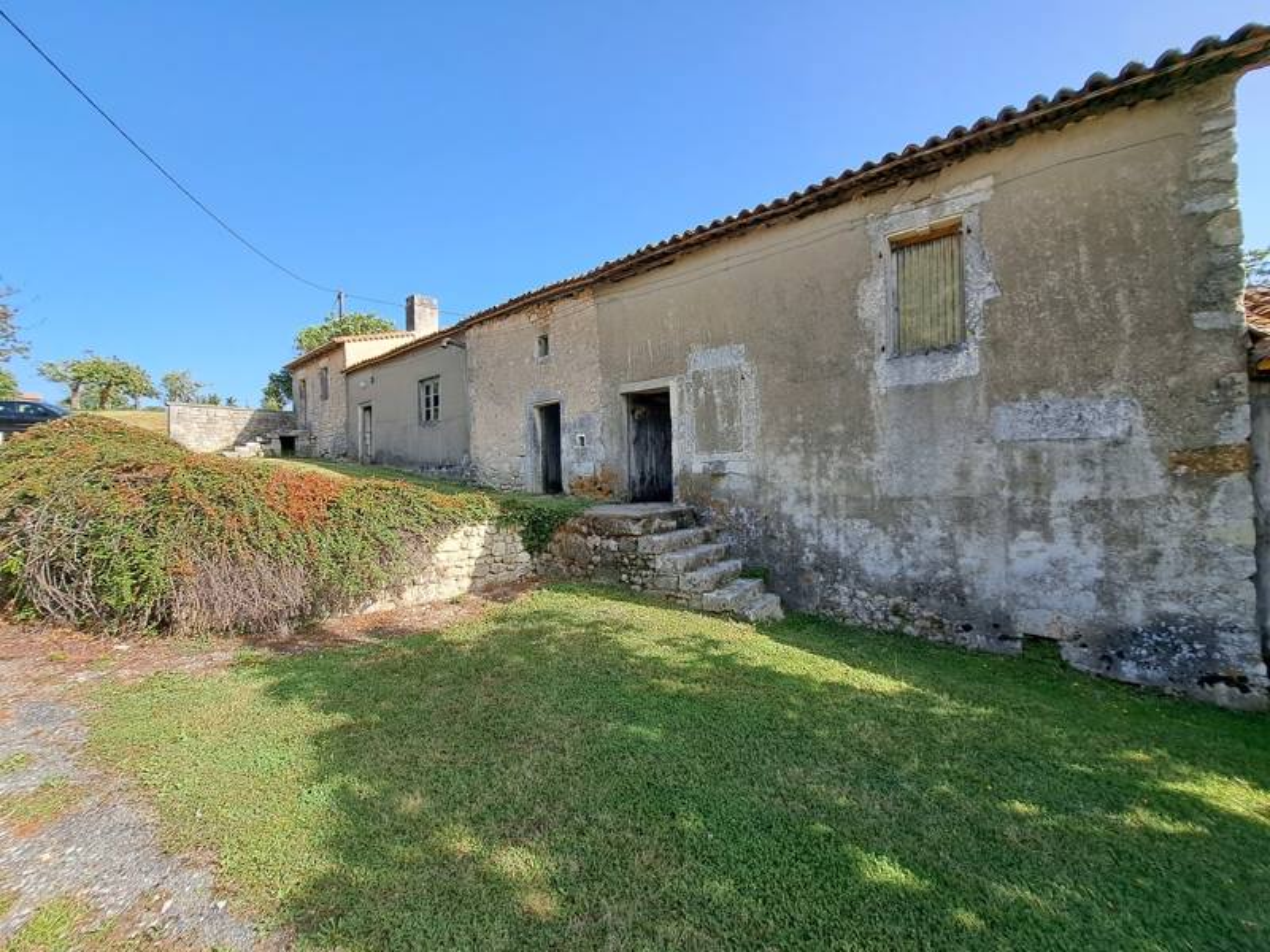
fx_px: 477
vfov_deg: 89.9
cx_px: 635
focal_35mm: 13
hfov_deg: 106.2
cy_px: 476
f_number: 2.2
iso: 50
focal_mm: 1.74
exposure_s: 1/709
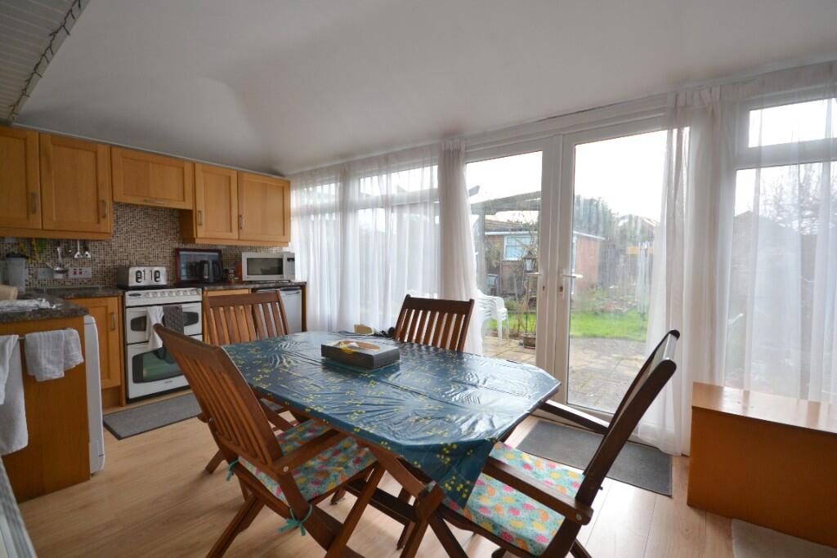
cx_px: 418
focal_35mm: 15
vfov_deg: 77.3
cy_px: 279
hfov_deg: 100.4
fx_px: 349
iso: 180
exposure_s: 1/125
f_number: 5.6
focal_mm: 10
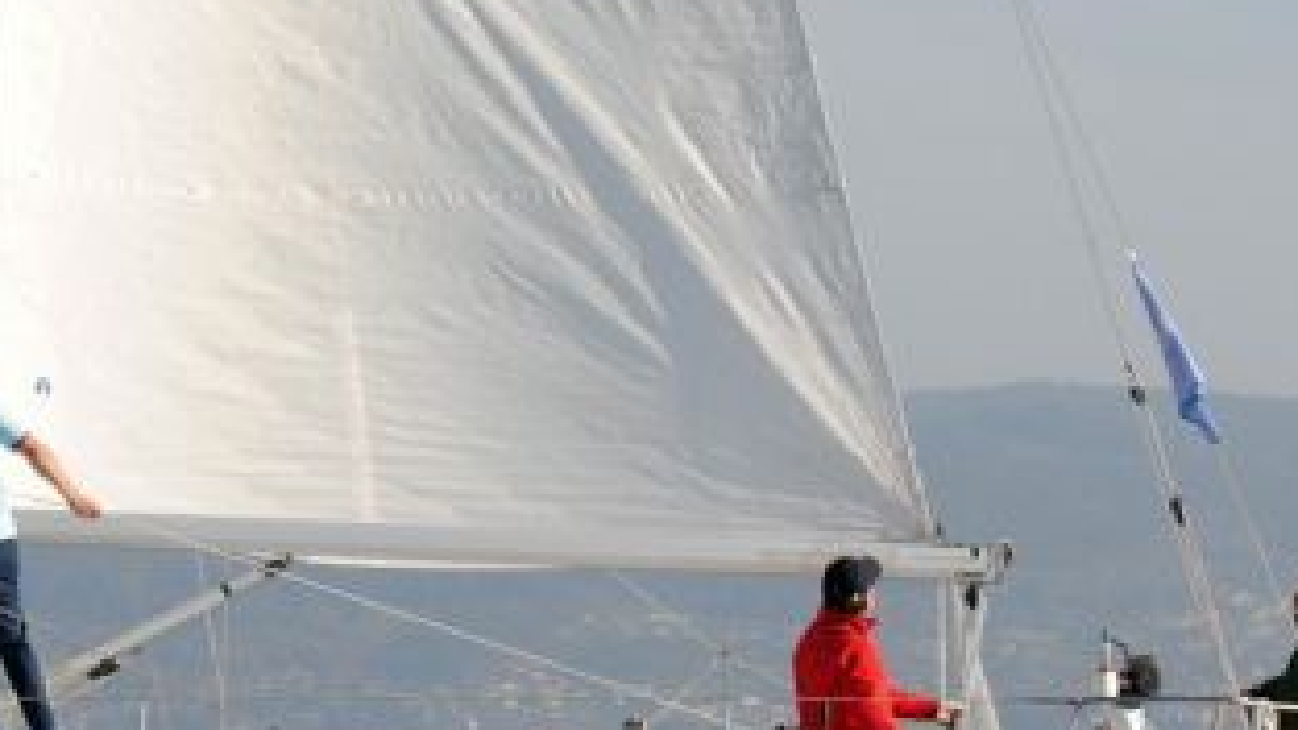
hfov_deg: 9.7
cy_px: 462
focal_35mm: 221
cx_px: 120
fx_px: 7617
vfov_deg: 5.5
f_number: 8
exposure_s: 1/250
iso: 100
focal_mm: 55
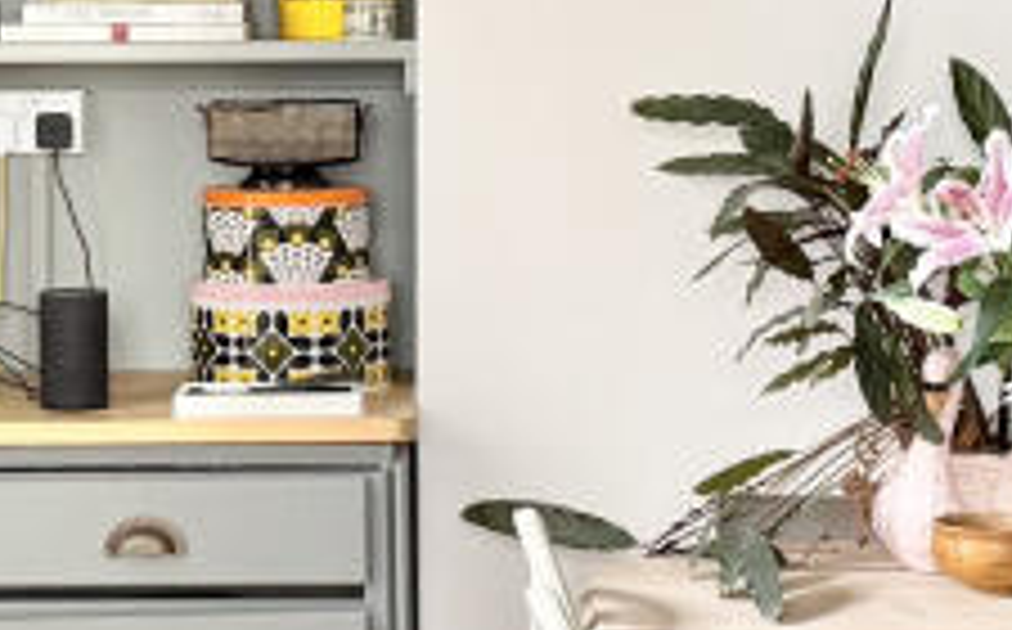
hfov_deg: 17.9
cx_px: 315
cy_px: 122
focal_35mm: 116
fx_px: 3195
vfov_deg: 11.2
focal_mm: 6.76
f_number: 1.78
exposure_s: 1/60
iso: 320
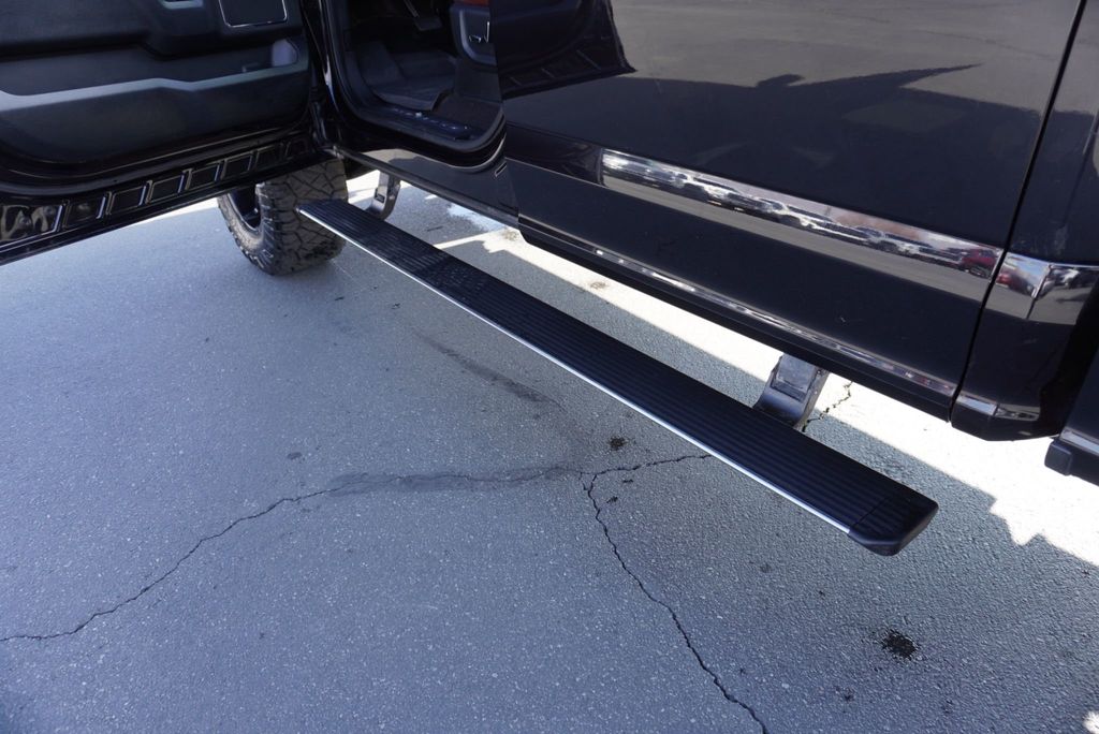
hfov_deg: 73.7
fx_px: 733
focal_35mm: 24
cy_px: 367
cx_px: 550
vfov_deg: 53.2
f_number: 4
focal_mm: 16
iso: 250
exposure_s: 1/160
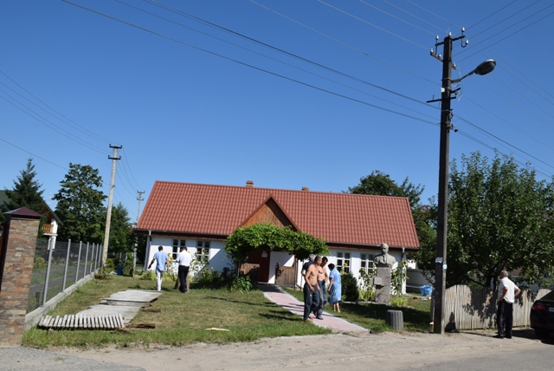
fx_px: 462
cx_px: 277
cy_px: 186
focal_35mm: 30
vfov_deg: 43.7
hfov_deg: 61.9
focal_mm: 20
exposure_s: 1/640
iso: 400
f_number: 13
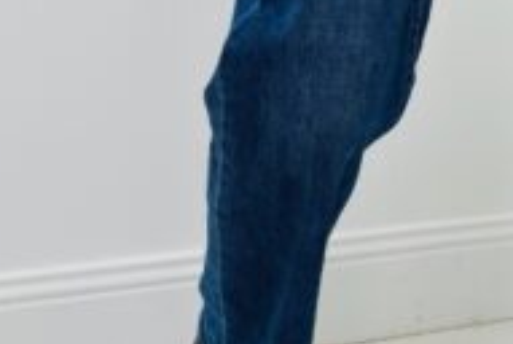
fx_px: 1156
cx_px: 449
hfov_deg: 24.4
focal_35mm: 81
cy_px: 9
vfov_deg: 16.6
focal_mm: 5.96
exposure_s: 1/142
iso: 40
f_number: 1.6
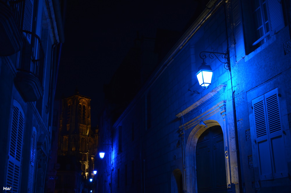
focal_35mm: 45
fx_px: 363
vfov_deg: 29.8
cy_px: 96
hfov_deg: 43.7
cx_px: 146
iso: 400
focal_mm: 30
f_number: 4.5
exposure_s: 1/15
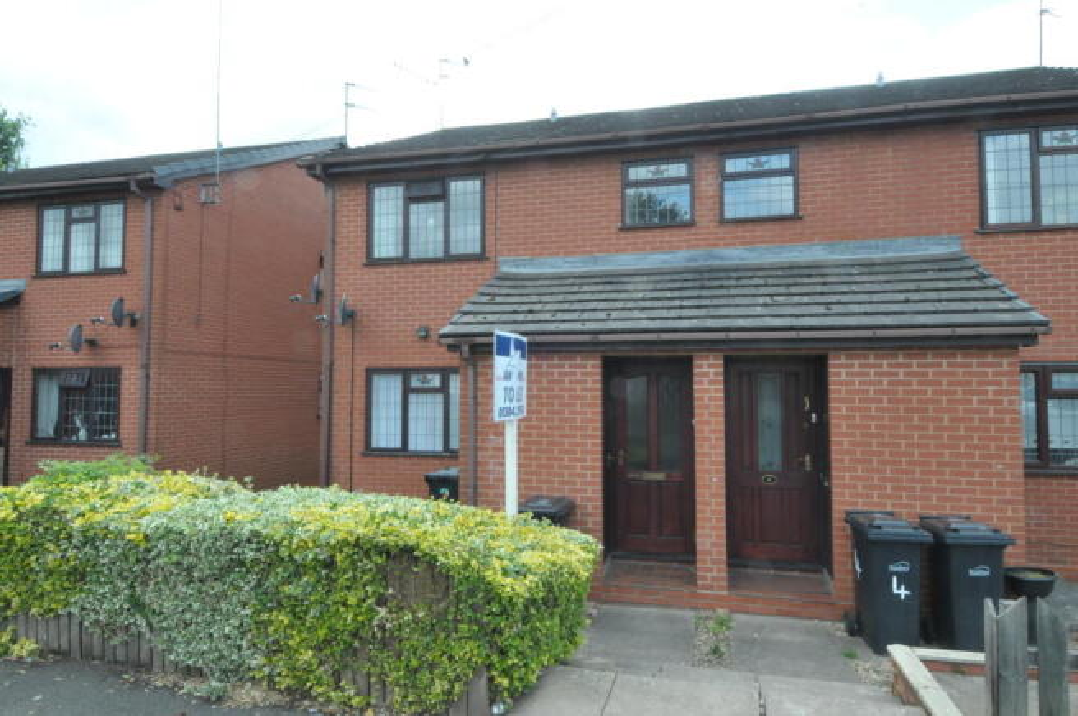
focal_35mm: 21
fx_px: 628
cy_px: 358
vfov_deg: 59.4
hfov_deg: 81.3
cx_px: 539
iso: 800
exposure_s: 1/60
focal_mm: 14
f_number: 22
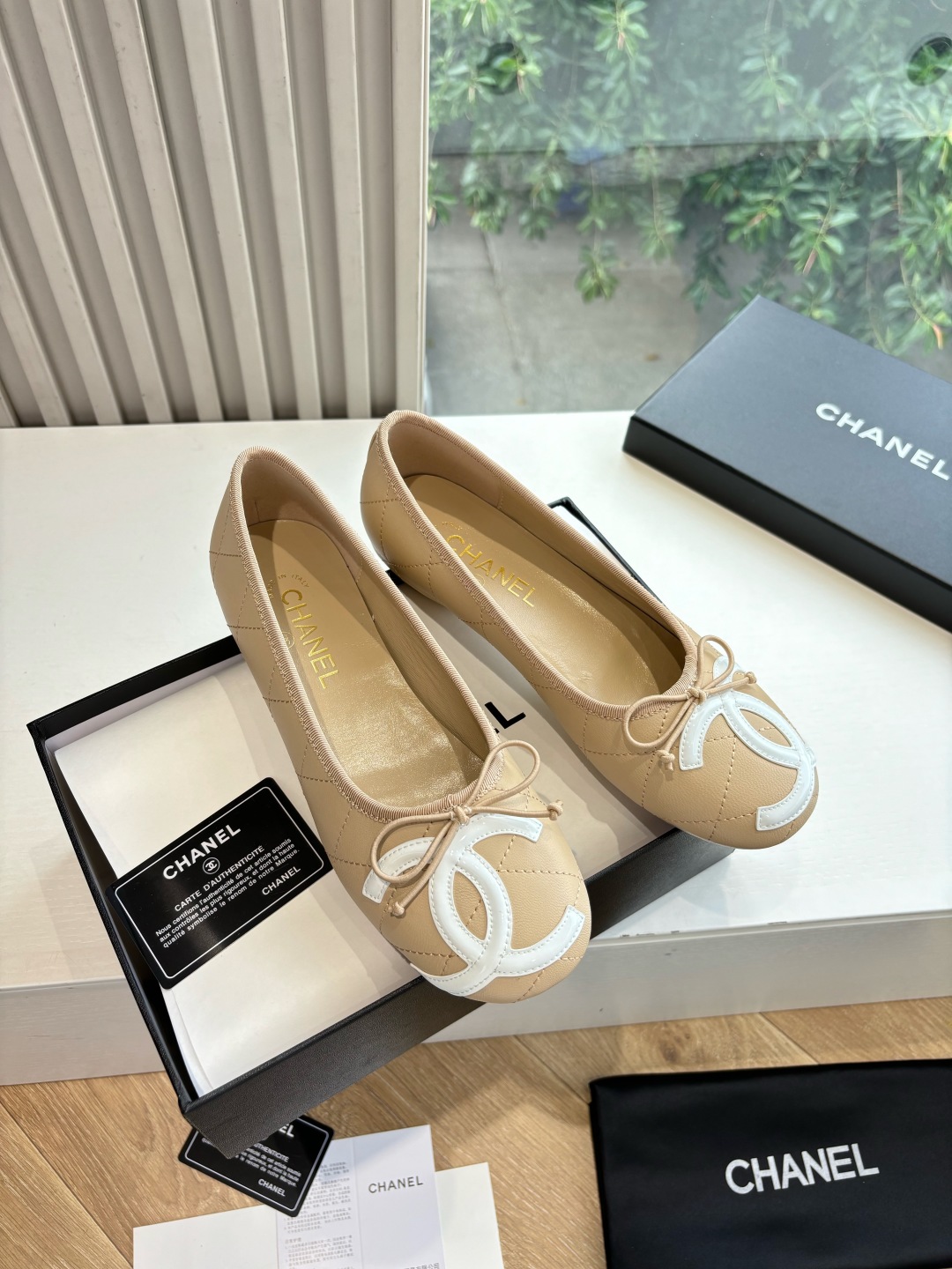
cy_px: 634
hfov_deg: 53.1
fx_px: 953
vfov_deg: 67.3
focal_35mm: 26
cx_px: 476
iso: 40
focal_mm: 5.96
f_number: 1.6
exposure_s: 1/247
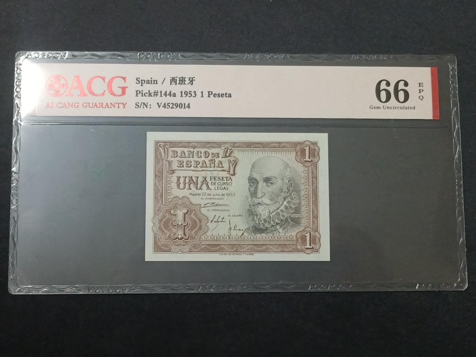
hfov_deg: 38.9
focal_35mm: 49
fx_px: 674
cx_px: 238
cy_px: 178
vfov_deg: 29.7
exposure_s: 1/30
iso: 1080
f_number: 1.8
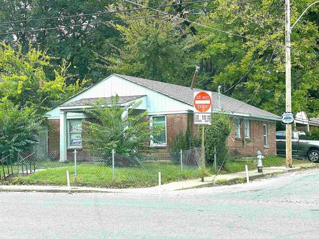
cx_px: 160
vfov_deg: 19.1
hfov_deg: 25.3
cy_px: 120
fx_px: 710
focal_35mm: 77
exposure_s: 1/134
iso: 20
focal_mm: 9
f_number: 2.8
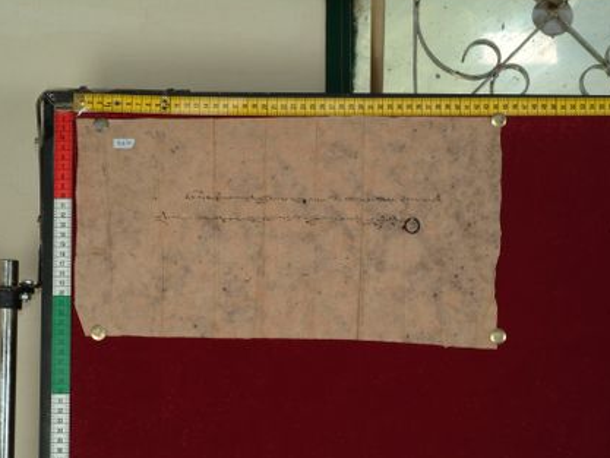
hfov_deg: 18.8
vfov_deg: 14.2
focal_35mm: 105
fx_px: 1844
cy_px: 238
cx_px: 276
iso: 160
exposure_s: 1/20
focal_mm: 59
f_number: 13
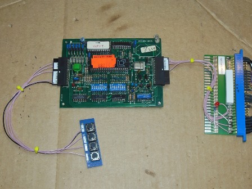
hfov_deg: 38.2
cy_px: 94
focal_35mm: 50
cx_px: 126
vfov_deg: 29.1
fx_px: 364
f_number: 4
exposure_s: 1/60
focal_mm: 8.9
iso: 125
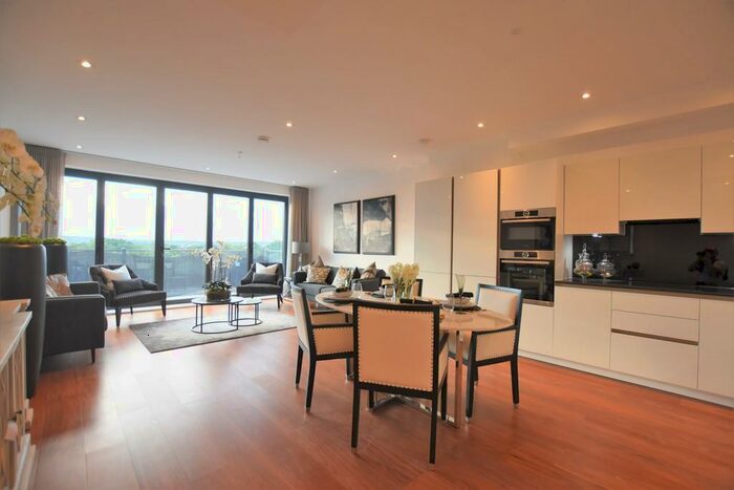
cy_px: 245
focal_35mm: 15
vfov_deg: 77.4
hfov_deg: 100.4
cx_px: 367
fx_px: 306
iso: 800
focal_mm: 10
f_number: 3.5
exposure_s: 1/125
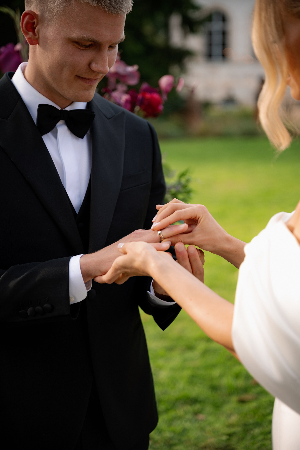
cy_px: 225
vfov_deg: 28.8
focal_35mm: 70
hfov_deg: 19.5
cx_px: 150
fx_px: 875
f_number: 2.8
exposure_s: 1/200
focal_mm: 70
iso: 50
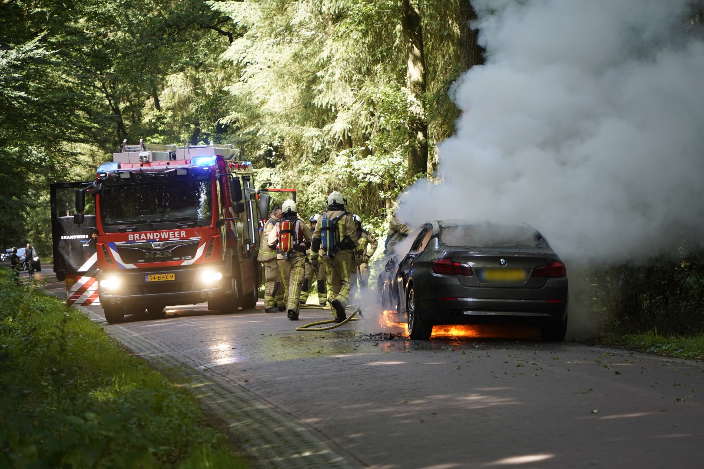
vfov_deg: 9.6
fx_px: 2796
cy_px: 234
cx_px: 352
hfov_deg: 14.3
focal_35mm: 143
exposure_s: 1/160
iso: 400
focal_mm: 143
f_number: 5
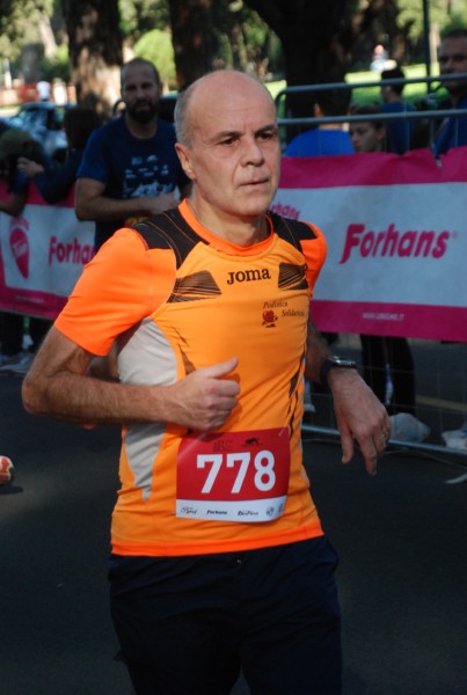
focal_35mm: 112
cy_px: 348
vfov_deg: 18.1
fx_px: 2178
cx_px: 234
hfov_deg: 12.2
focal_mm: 75
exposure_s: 1/500
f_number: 5.6
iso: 1000
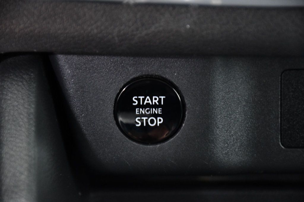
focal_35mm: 210
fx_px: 1773
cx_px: 152
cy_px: 101
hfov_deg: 9.8
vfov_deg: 6.5
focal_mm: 140
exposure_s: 1/10
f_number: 5.6
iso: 2500
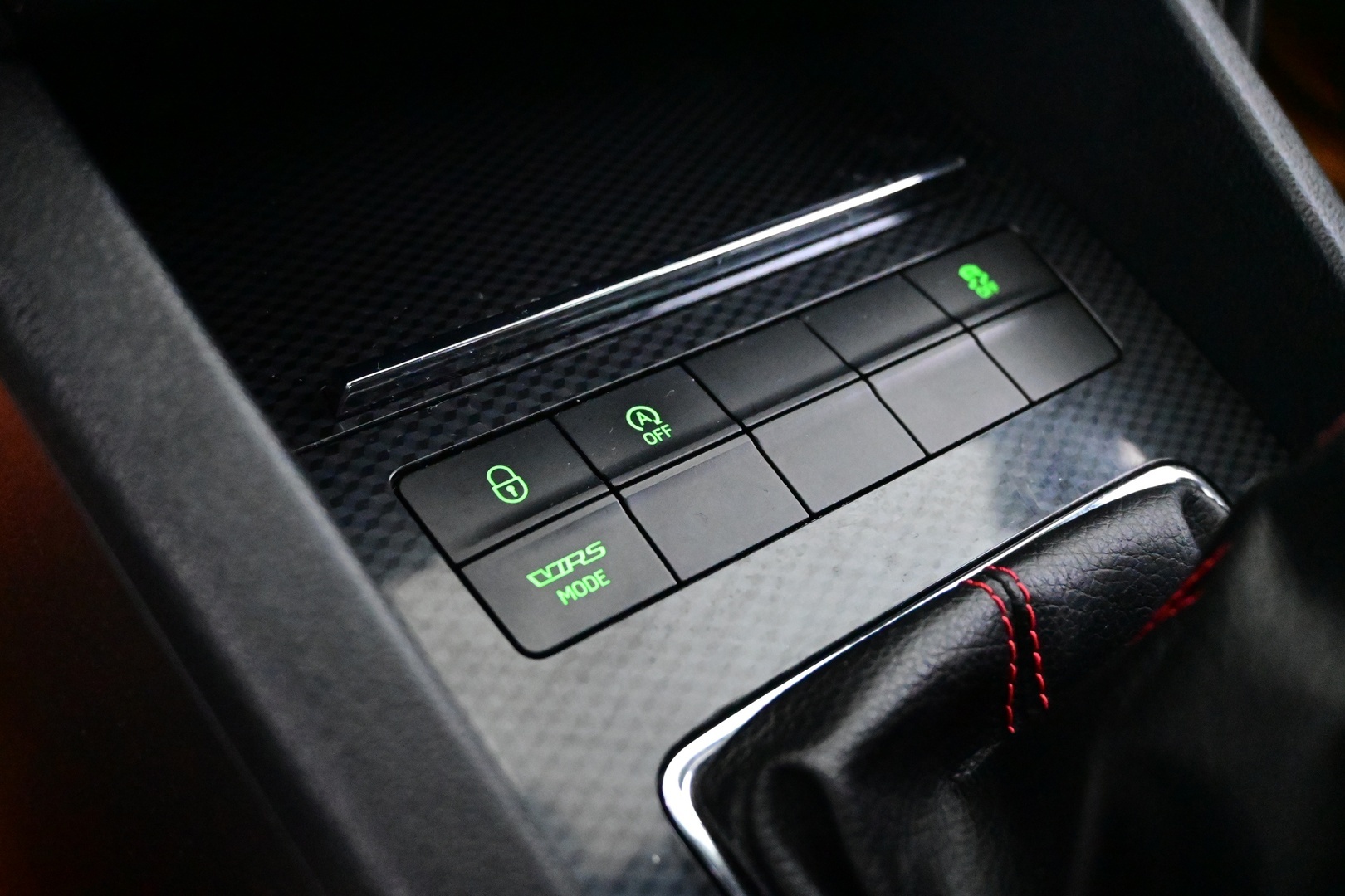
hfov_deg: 56.1
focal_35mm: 34
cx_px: 672
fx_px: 1261
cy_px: 448
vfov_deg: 39.1
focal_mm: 22.5
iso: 12800
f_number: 4
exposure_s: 1/40
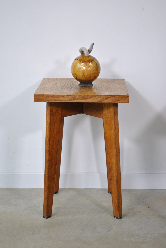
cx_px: 83
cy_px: 124
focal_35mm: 75
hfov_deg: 18.2
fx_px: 517
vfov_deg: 27.0
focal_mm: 50
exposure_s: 1/40
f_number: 5.6
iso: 200
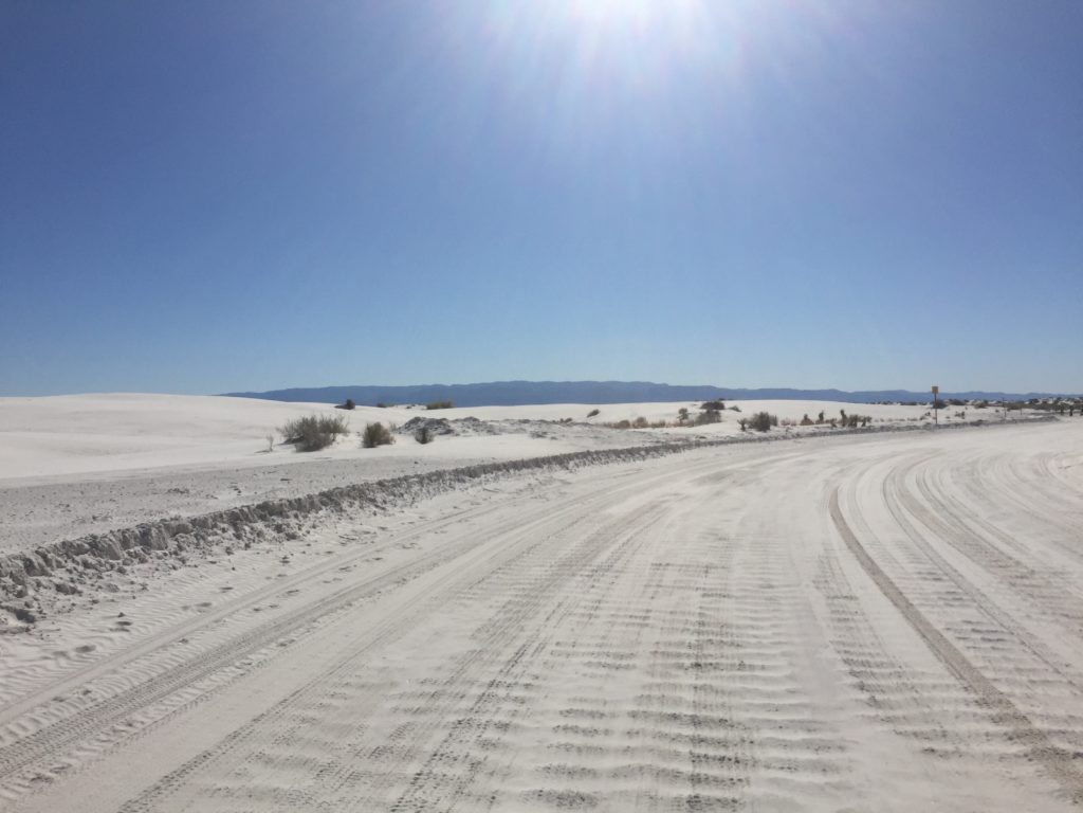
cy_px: 406
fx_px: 907
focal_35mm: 29
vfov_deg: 48.2
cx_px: 542
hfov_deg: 61.7
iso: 32
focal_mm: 4.15
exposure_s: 1/9901
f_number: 2.2
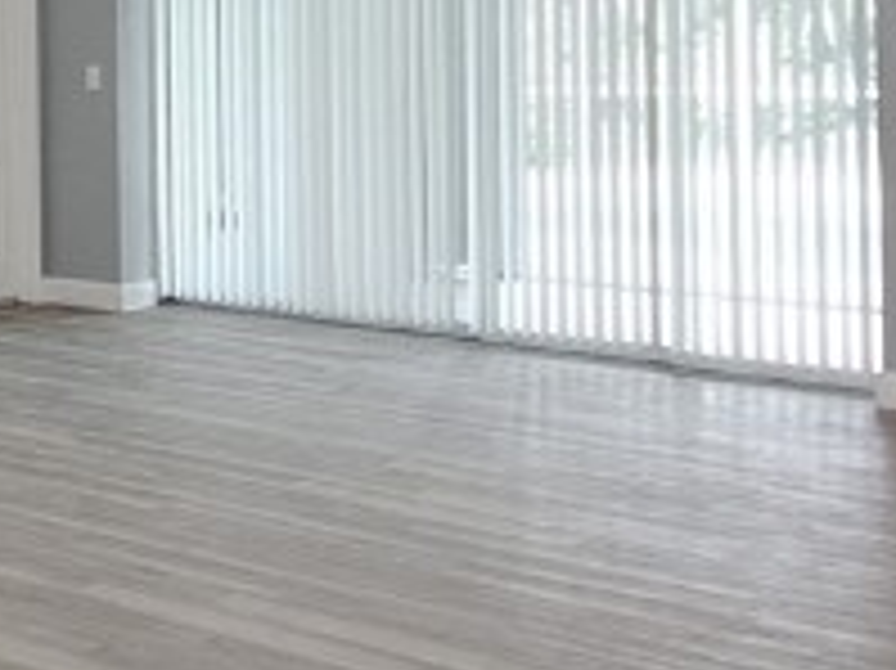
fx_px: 1733
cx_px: -72
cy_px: -4
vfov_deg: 21.1
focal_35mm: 67
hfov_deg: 26.8
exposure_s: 1/40
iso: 125
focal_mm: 1.74
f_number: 2.2
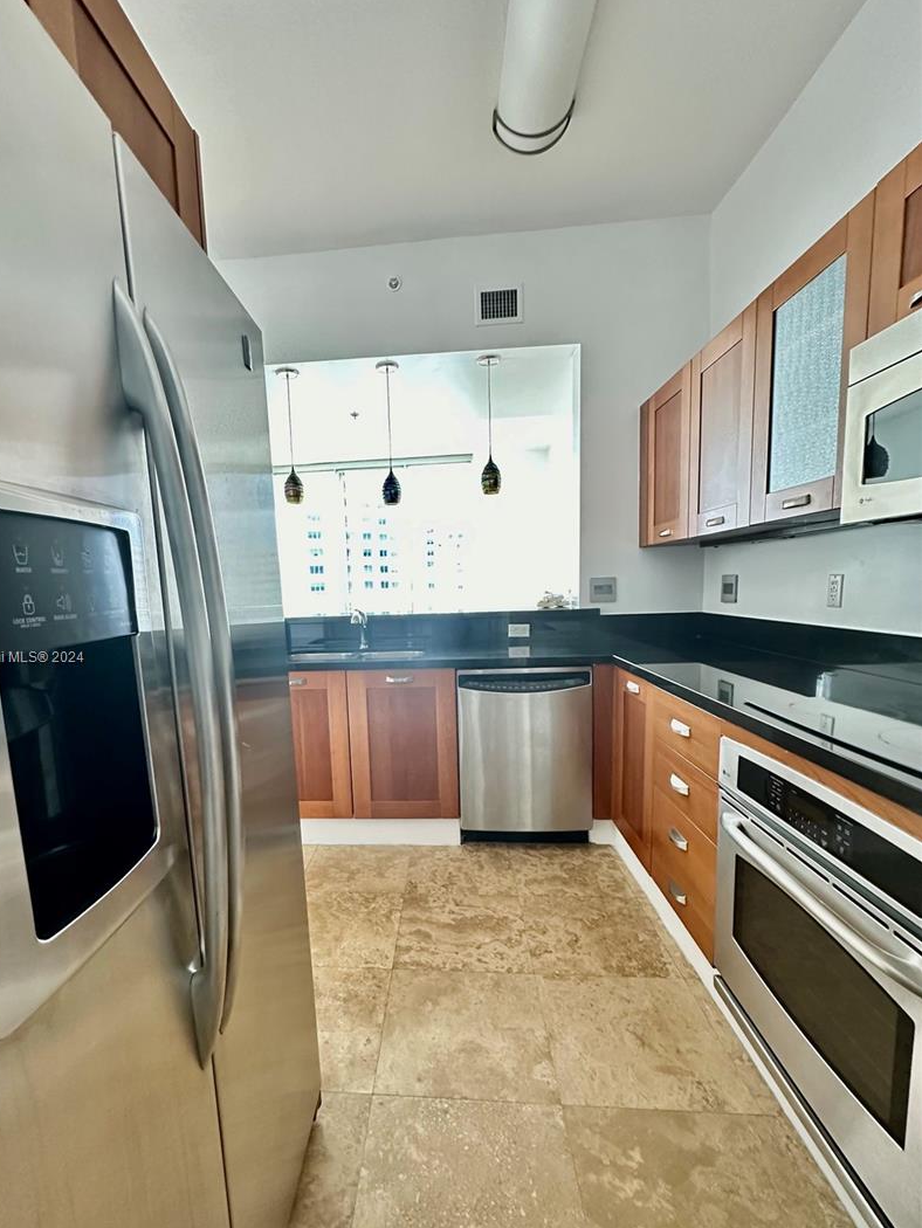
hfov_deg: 77.7
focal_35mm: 16
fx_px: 568
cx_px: 397
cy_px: 658
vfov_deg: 94.3
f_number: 2.2
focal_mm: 2.22
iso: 320
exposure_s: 1/74
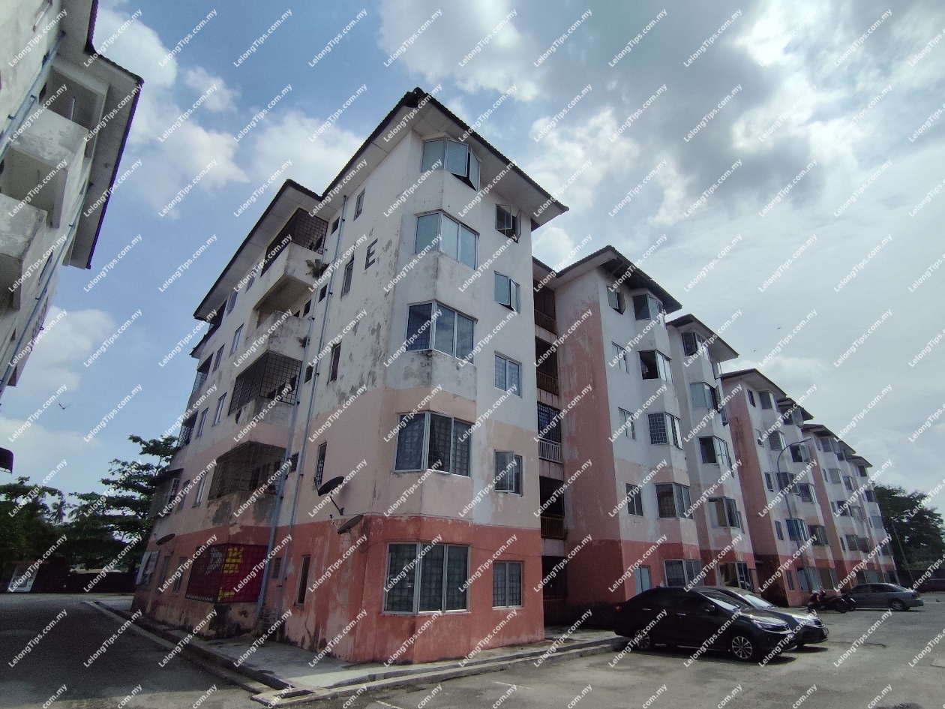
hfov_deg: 94.5
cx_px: 472
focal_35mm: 16
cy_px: 354
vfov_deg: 78.1
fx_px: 437
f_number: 2.2
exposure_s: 1/7439
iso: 50
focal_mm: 1.65
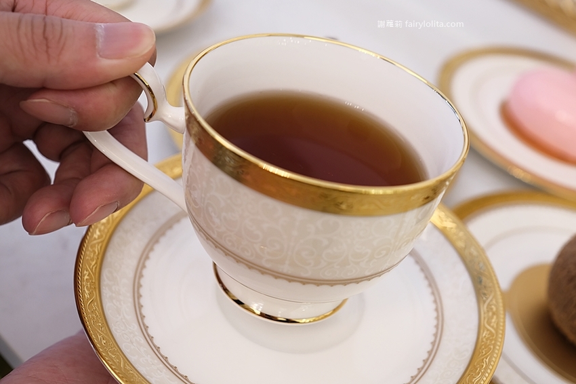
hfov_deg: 54.5
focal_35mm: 35
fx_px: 560
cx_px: 288
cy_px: 192
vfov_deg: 37.8
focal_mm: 23
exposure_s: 1/60
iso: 500
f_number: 3.6
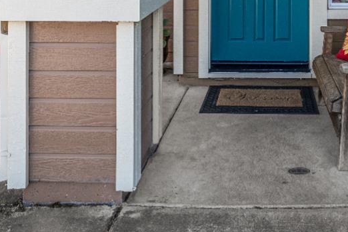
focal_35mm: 46
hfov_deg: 41.5
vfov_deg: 25.3
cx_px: 261
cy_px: -67
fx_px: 445
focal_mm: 16
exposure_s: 1/40
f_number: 8
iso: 200
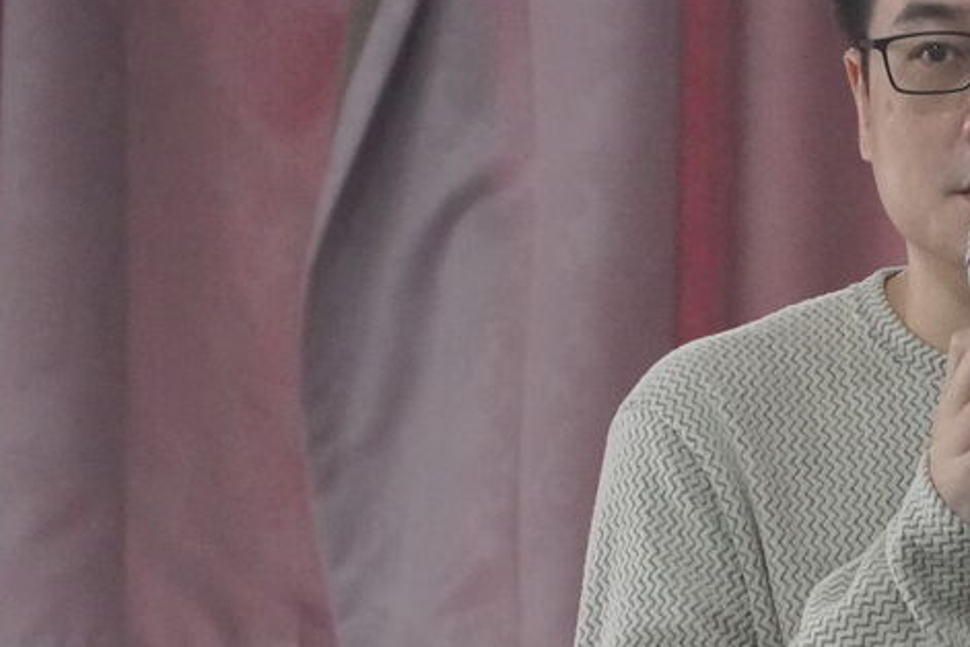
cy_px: 506
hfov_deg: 4.3
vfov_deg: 2.9
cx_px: 1071
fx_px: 12744
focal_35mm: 473
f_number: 5.6
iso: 6400
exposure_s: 1/200
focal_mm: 116
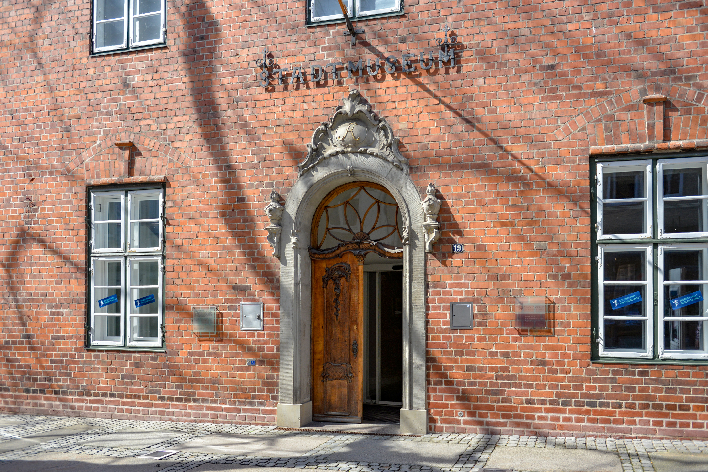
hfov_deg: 69.4
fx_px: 512
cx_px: 354
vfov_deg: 49.6
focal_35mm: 26
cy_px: 236
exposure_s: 1/4000
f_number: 2.8
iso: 500
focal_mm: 26
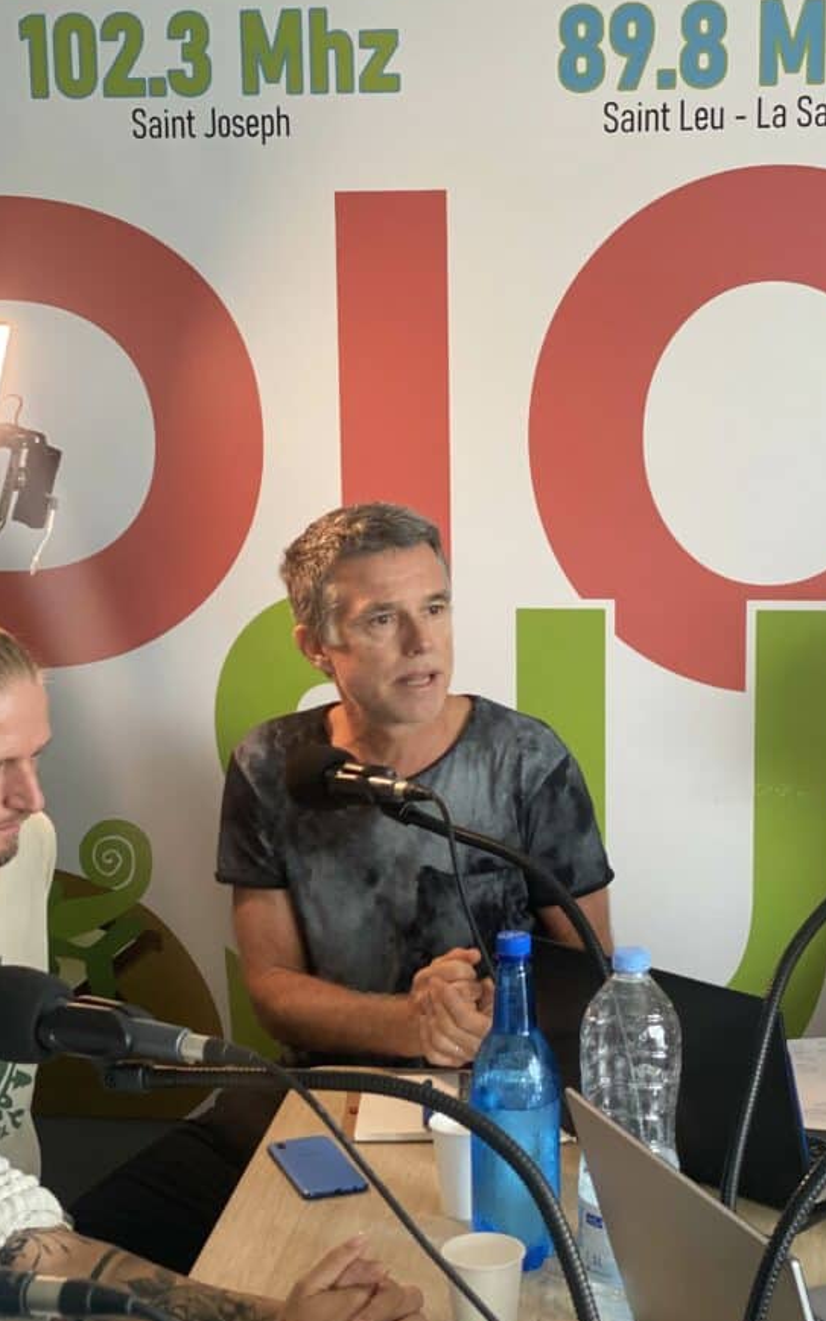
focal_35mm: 65
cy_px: 735
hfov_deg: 20.0
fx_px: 2340
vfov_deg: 31.5
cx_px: 481
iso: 160
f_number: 2
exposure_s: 1/122
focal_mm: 6
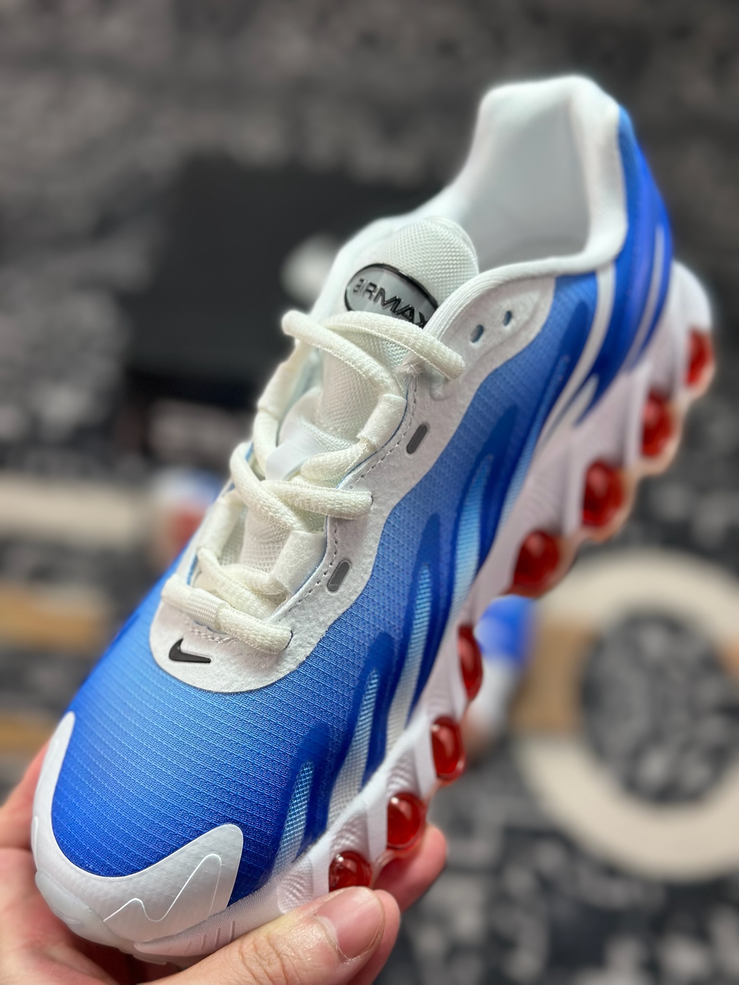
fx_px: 1366
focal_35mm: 48
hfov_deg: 30.3
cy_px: 492
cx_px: 370
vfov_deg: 39.7
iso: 80
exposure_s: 1/919
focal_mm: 6.86
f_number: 1.78
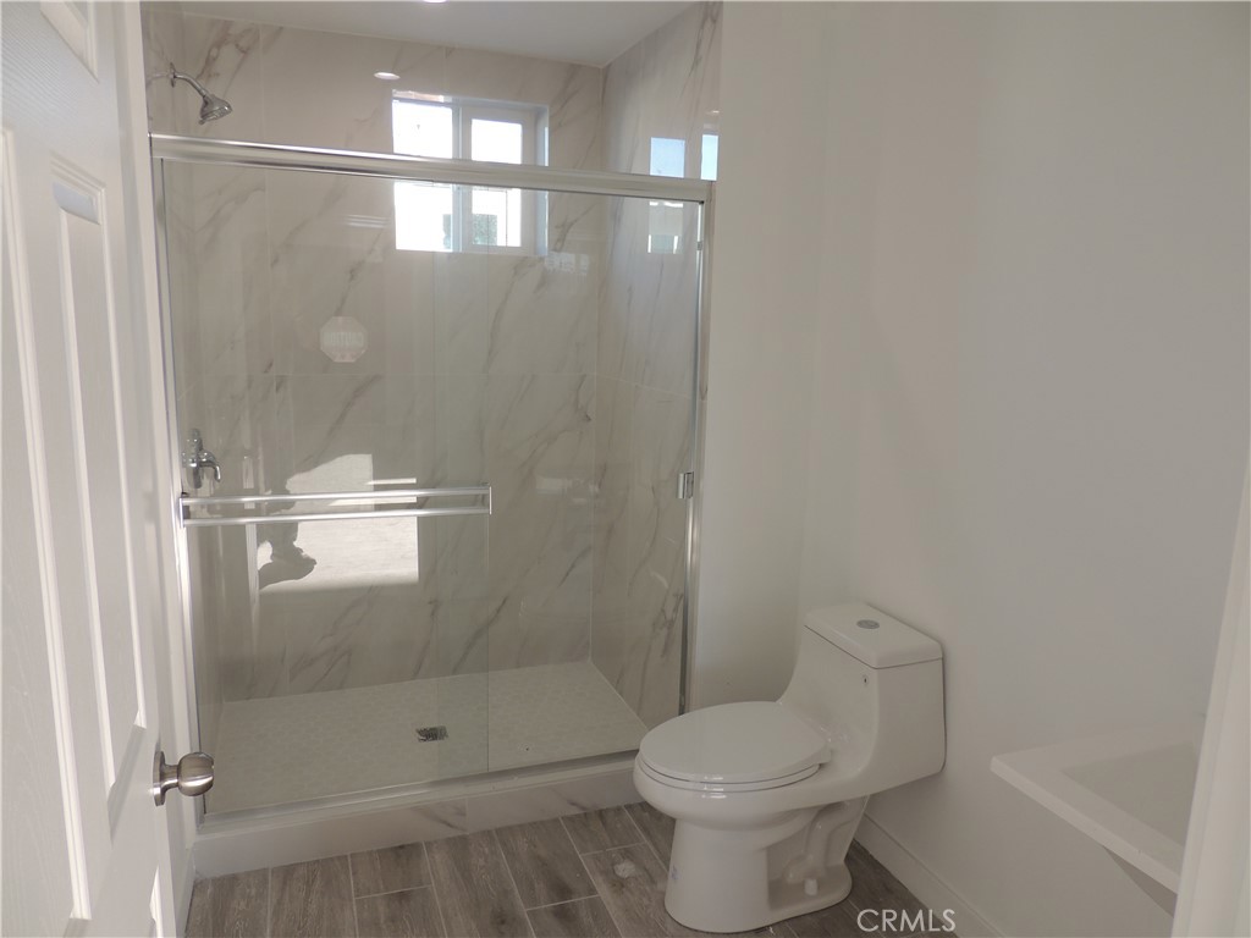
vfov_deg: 56.8
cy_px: 469
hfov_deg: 71.6
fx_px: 867
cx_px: 626
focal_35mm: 24
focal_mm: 4.3
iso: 100
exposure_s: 1/60
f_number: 3
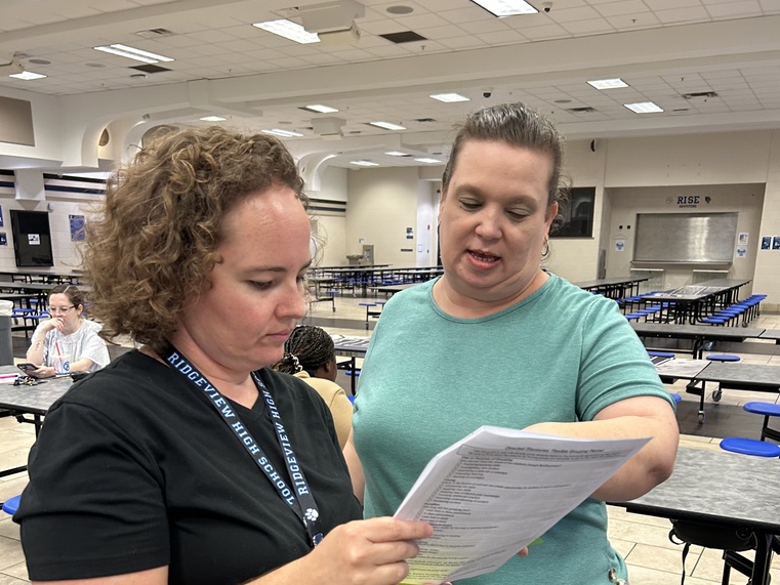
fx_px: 789
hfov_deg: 52.6
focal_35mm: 35
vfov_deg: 39.3
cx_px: 392
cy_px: 456
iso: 200
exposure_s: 1/55
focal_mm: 5.7
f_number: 1.5
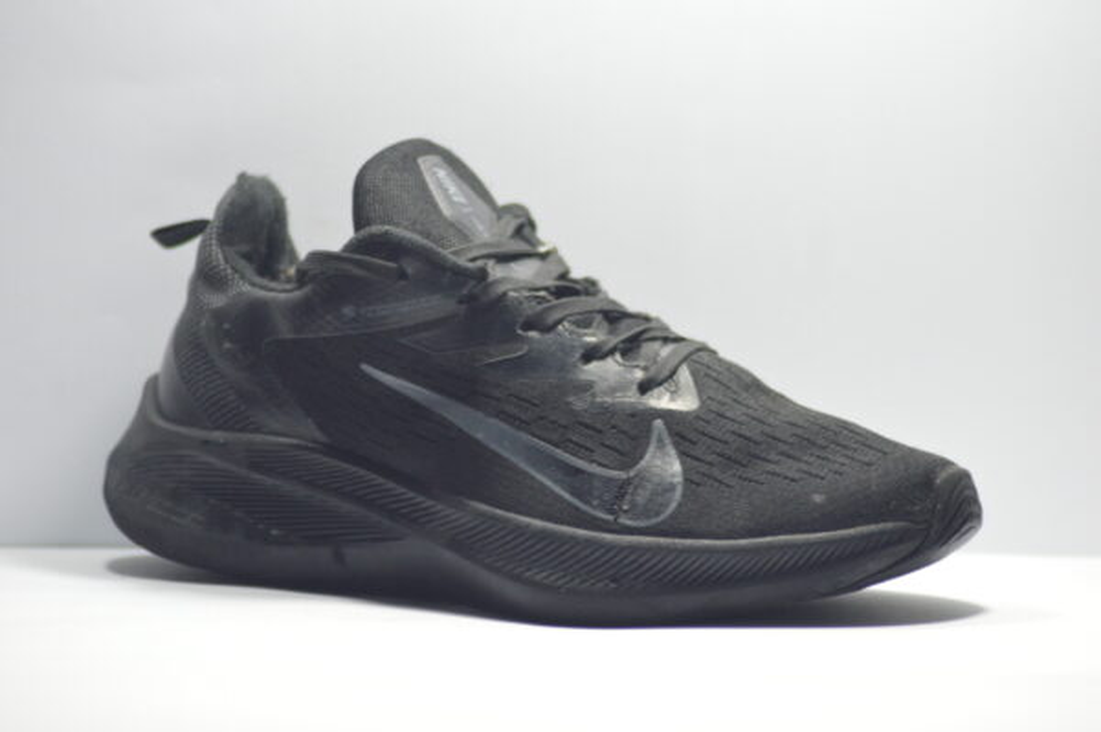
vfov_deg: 6.8
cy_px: 366
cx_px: 550
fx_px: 6188
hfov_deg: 10.2
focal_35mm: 202
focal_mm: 135
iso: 1100
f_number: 4.2
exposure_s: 1/125
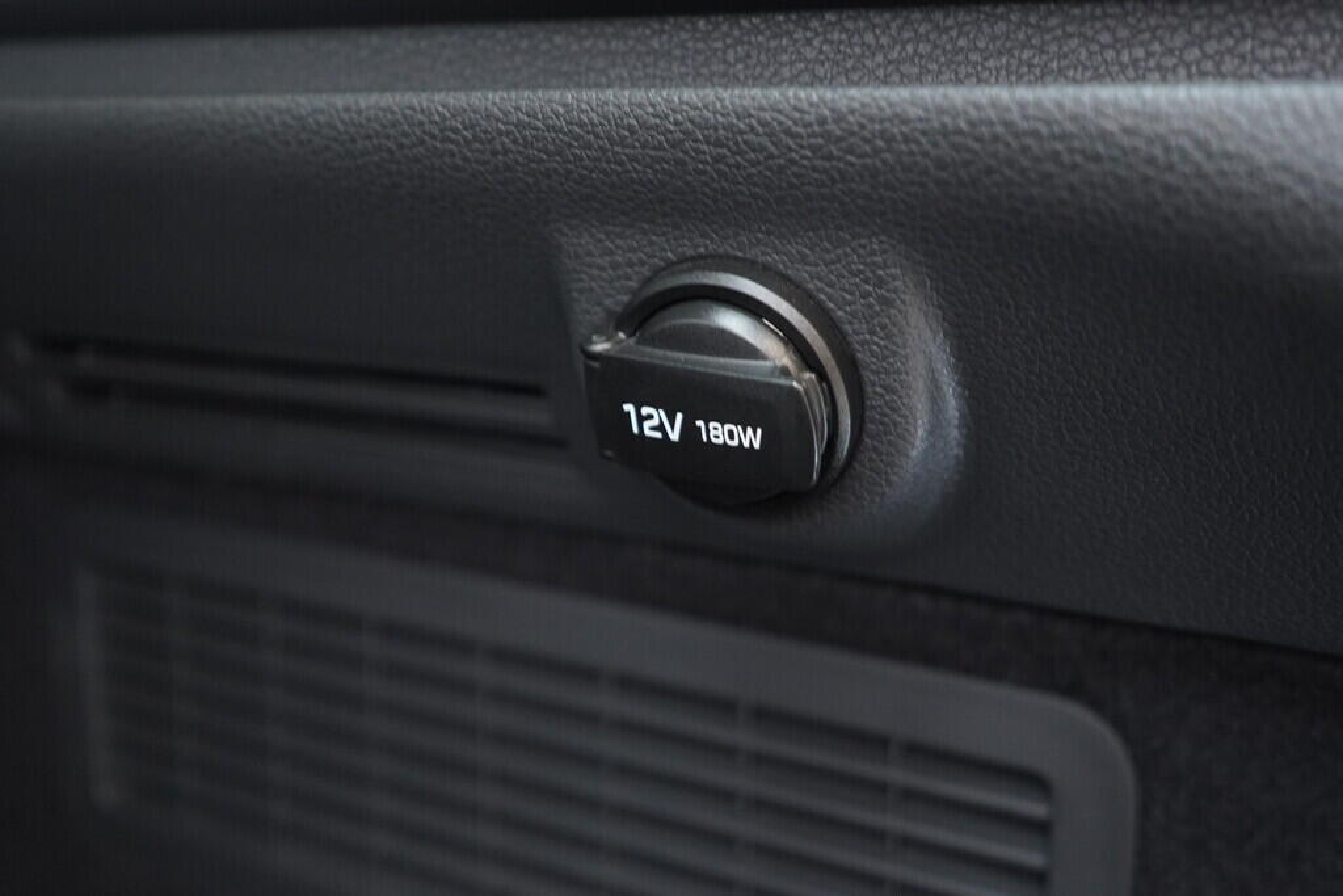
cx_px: 672
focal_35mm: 36
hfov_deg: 53.1
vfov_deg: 36.9
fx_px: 1343
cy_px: 448
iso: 1000
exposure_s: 1/40
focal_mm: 24
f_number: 2.8
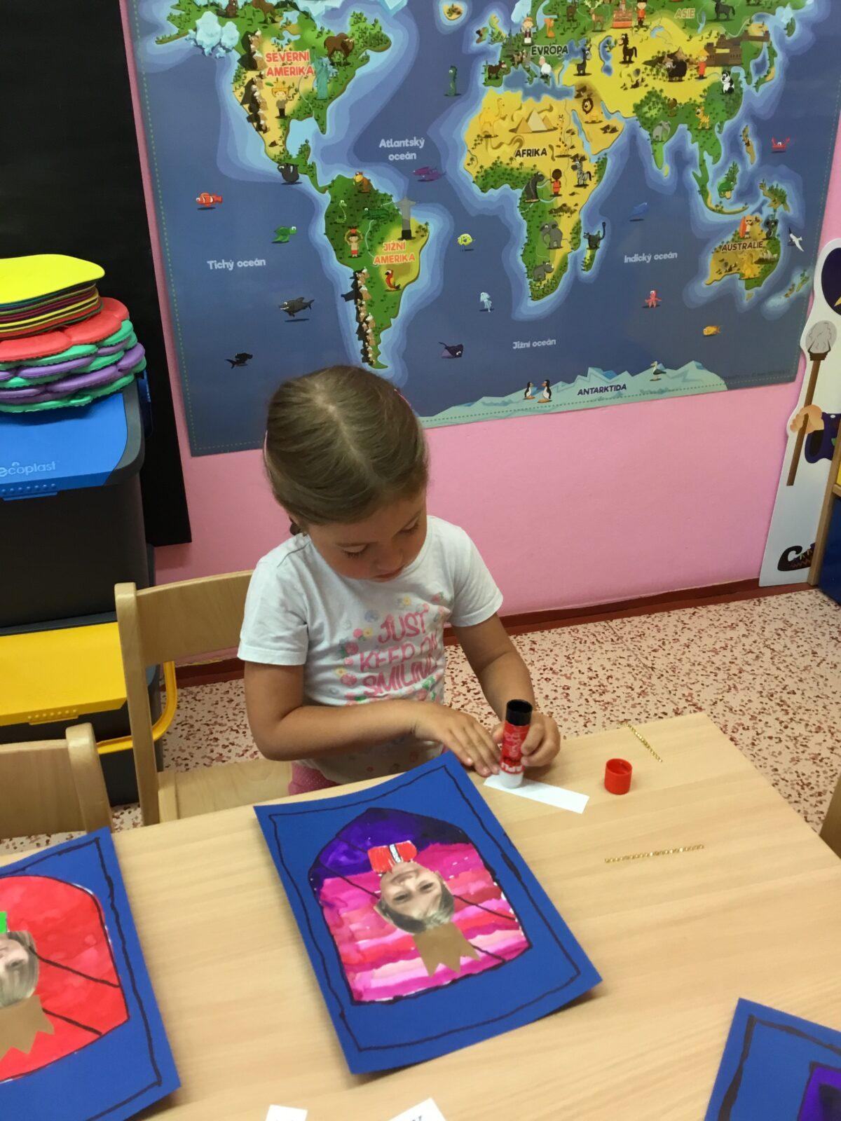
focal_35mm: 31
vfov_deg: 58.4
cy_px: 560
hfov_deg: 45.4
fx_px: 1004
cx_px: 420
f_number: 2.4
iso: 100
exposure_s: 1/33
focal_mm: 3.3
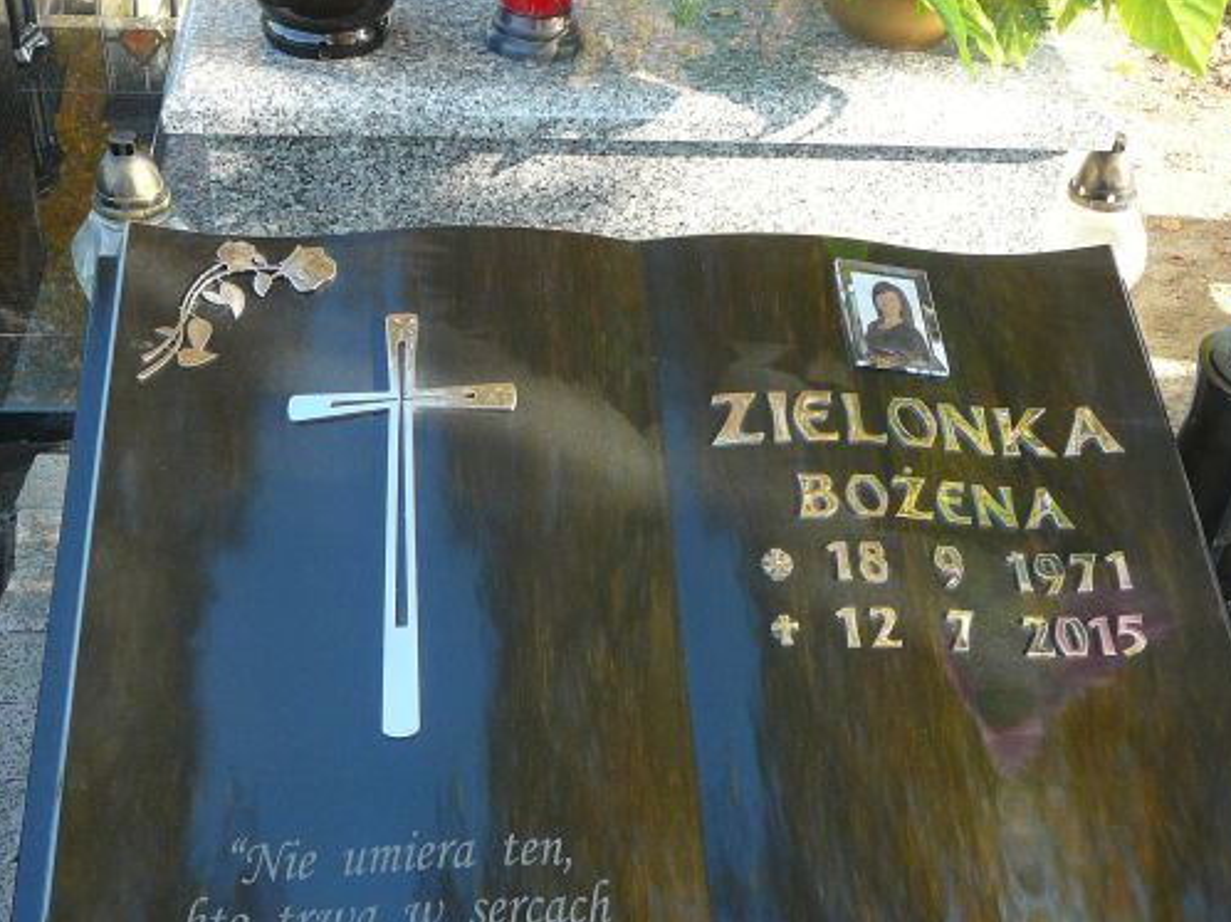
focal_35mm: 45
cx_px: 630
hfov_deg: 42.1
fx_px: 1600
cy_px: 529
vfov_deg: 32.1
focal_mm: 5.2
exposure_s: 1/100
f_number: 2.8
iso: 80
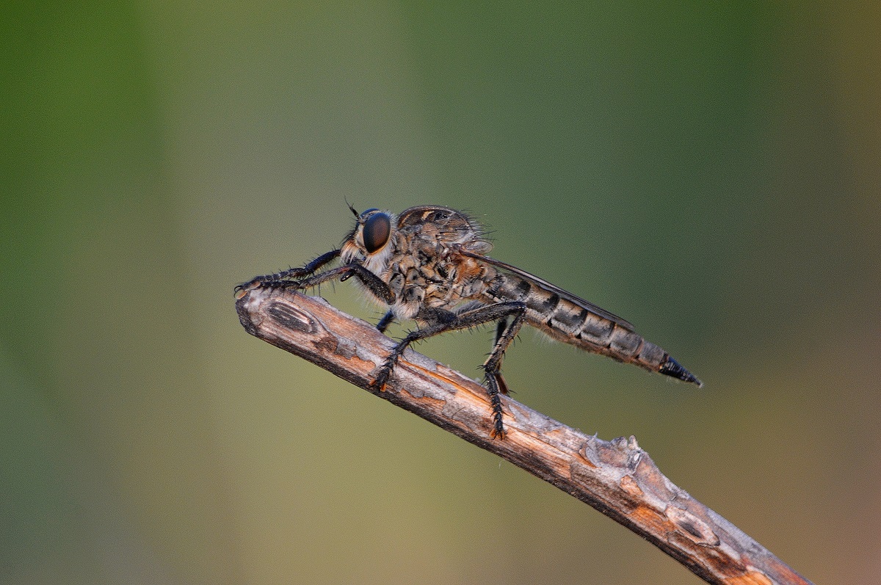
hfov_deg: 4.6
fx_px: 10999
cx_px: 440
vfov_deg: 3.0
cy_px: 292
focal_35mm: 450
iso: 400
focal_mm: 300
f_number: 5.6
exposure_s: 1/160
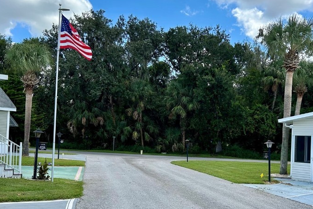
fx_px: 356
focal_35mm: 41
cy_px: 127
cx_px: 168
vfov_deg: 32.5
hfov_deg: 47.4
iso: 50
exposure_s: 1/2299
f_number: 1.5
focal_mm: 5.7
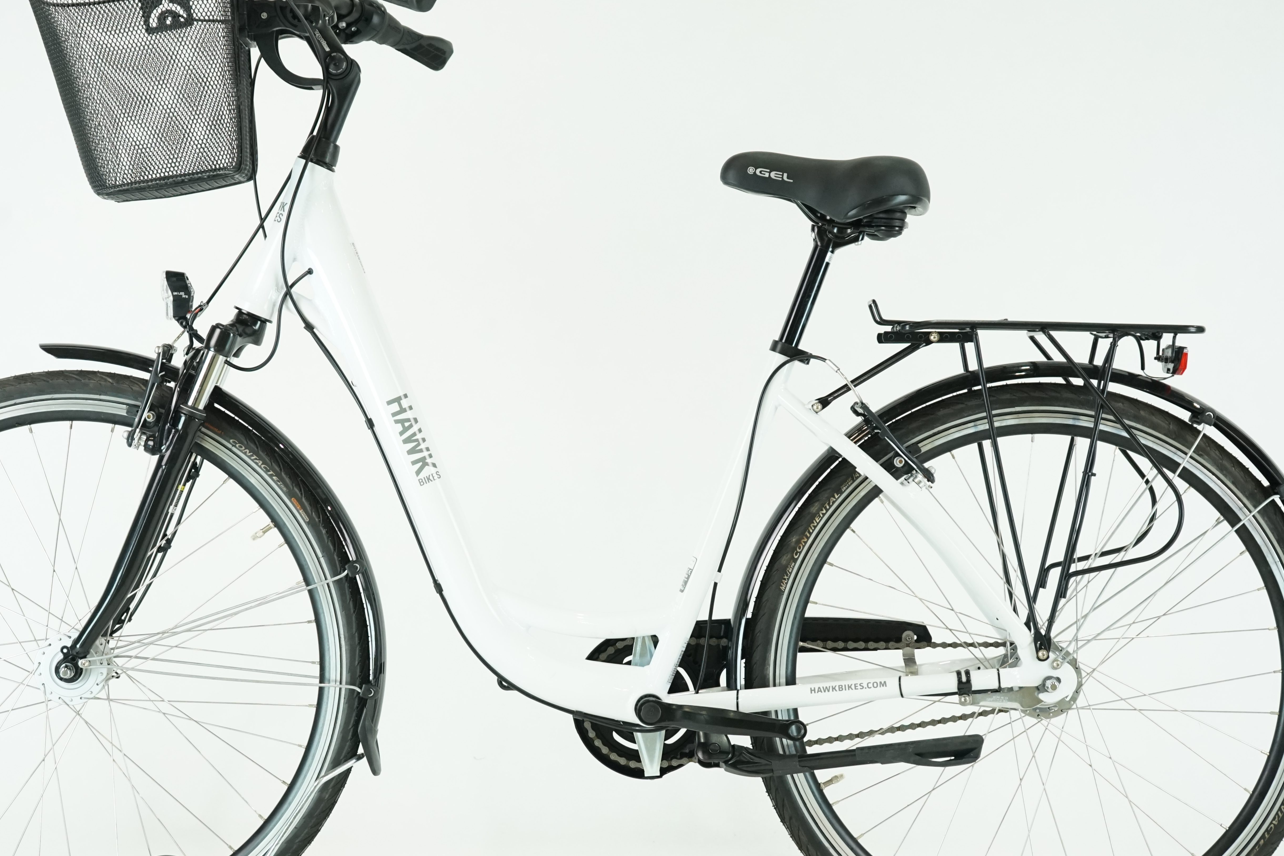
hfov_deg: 25.7
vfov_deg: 17.3
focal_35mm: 79
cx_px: 559
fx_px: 2818
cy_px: 464
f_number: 5.6
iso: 2000
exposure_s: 1/200
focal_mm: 64
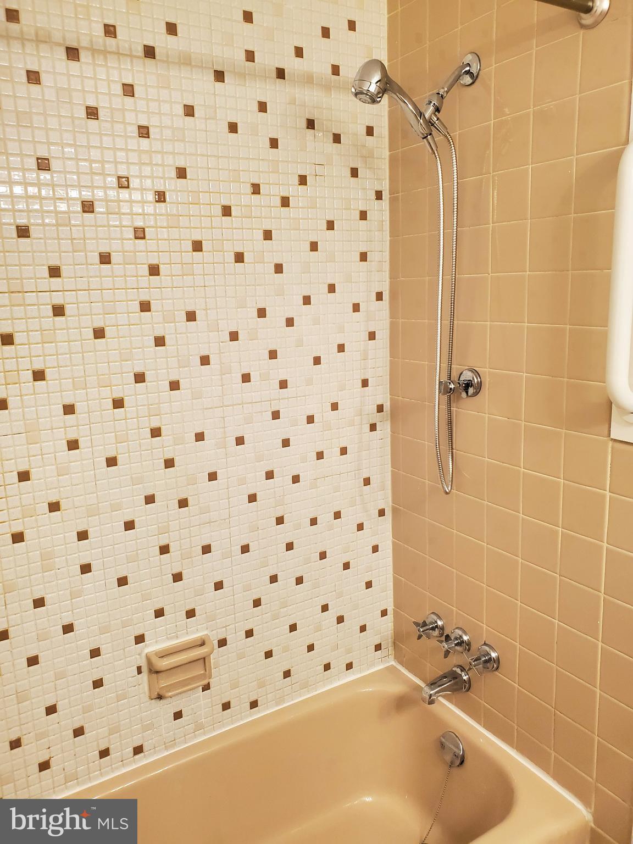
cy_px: 422
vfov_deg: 67.3
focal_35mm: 26
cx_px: 316
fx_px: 634
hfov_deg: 53.1
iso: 250
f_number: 2.4
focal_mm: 4.3
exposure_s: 1/40
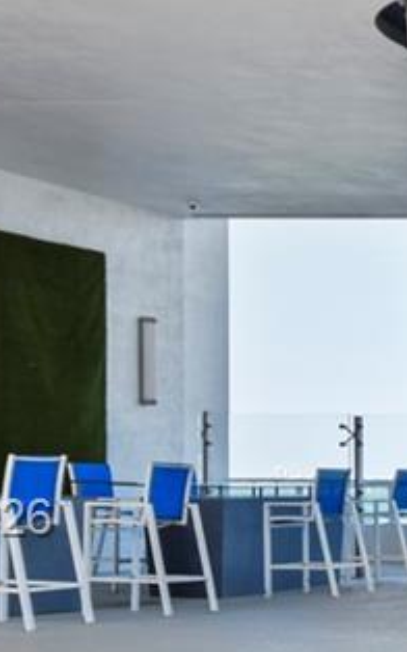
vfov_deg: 26.0
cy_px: 521
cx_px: 1067
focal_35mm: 78
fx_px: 1386
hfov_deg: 12.1
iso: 250
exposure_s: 1/80
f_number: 5.6
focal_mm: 10
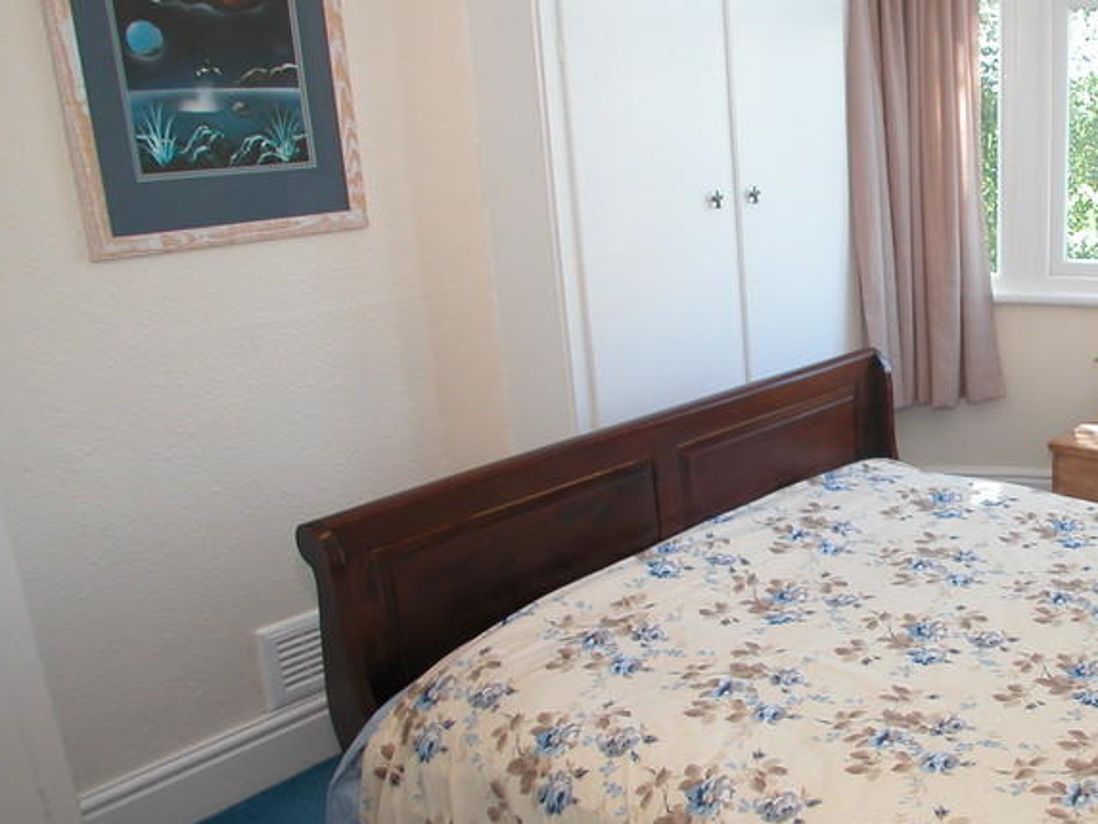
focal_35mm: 50
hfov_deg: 36.4
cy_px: 429
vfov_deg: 29.1
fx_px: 1586
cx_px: 929
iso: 100
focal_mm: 7.1
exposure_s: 1/52.2
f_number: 2.8
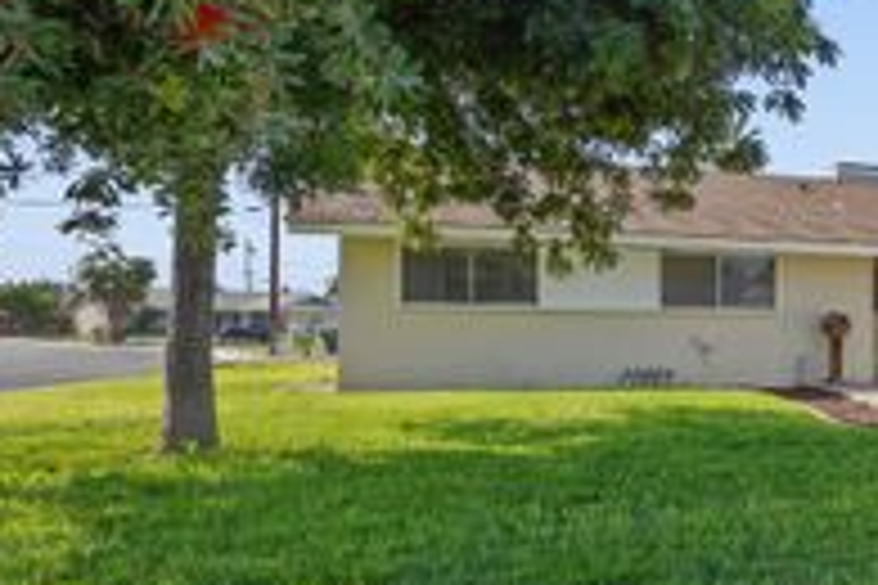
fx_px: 1000
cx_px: 1108
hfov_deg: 35.0
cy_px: 322
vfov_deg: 32.6
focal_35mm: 41
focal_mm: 16
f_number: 11
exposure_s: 1/80
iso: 100
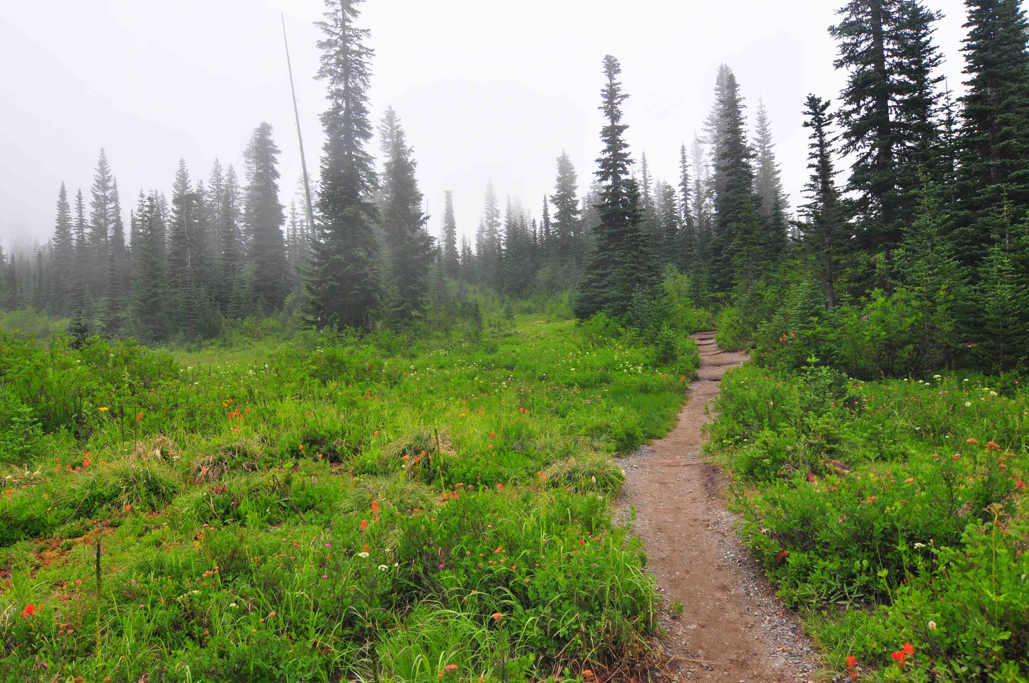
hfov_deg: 81.3
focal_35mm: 21
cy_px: 342
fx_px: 600
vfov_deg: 59.4
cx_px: 514
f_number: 7.1
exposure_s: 1/60
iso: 200
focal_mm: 14
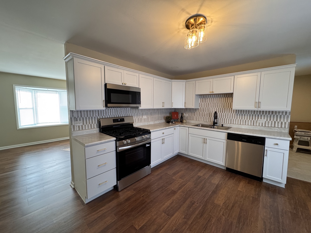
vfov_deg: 85.7
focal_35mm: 14
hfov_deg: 102.1
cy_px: 116
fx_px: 126
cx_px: 156
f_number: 2.2
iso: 250
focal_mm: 2.22
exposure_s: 1/120
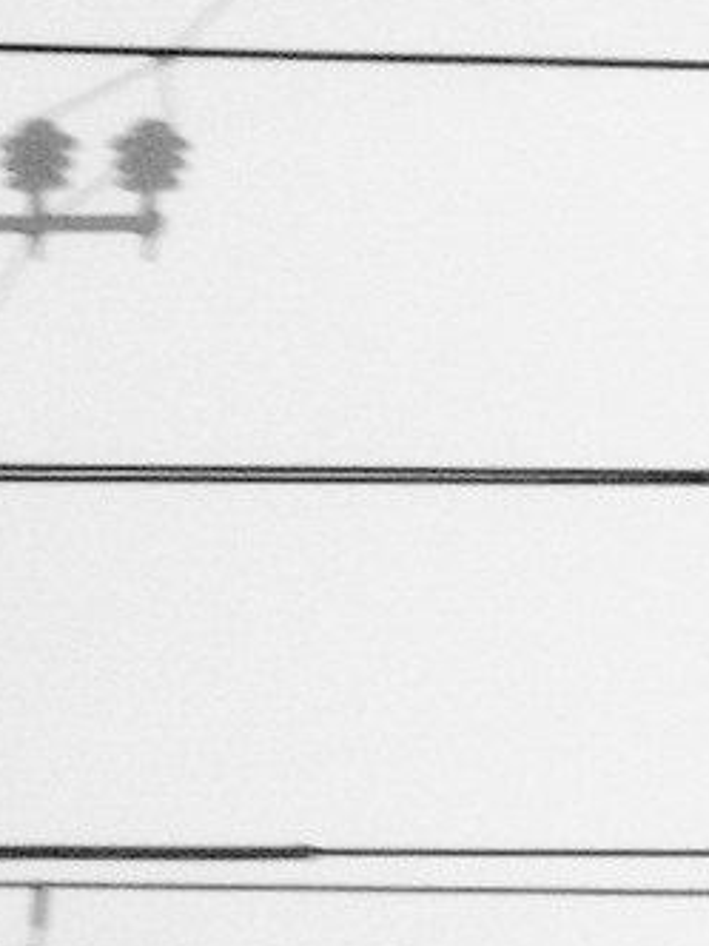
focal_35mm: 412
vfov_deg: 4.8
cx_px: -578
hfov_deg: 3.6
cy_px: 482
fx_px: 11251
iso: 25
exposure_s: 1/100
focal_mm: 6.6
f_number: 2.8
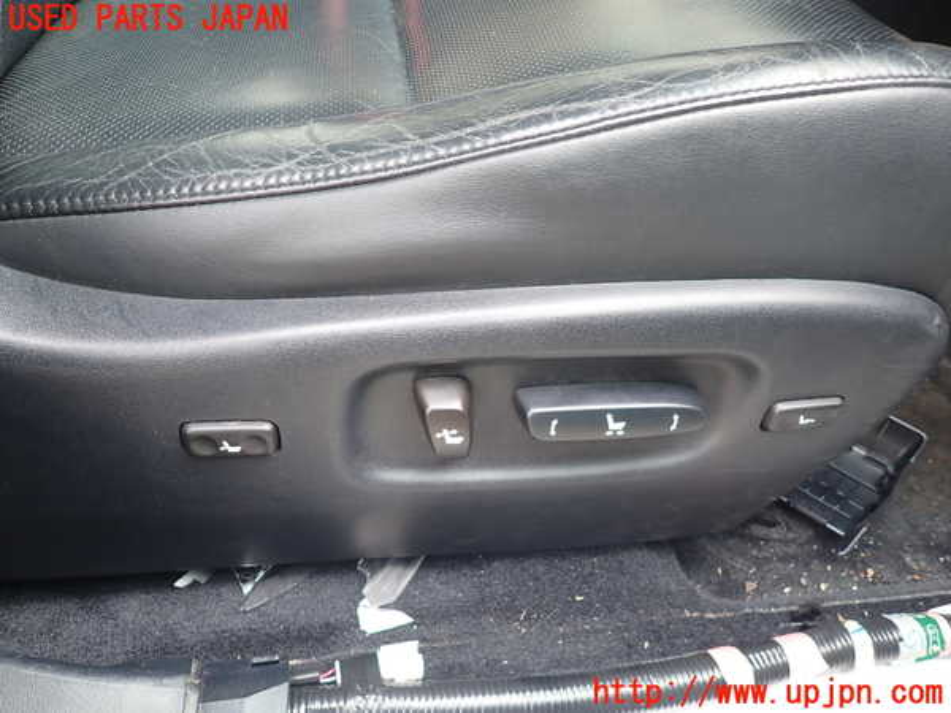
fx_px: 687
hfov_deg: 69.4
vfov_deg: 54.9
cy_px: 356
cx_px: 476
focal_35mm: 25
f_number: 2
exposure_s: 1/60
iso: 160
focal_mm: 4.5
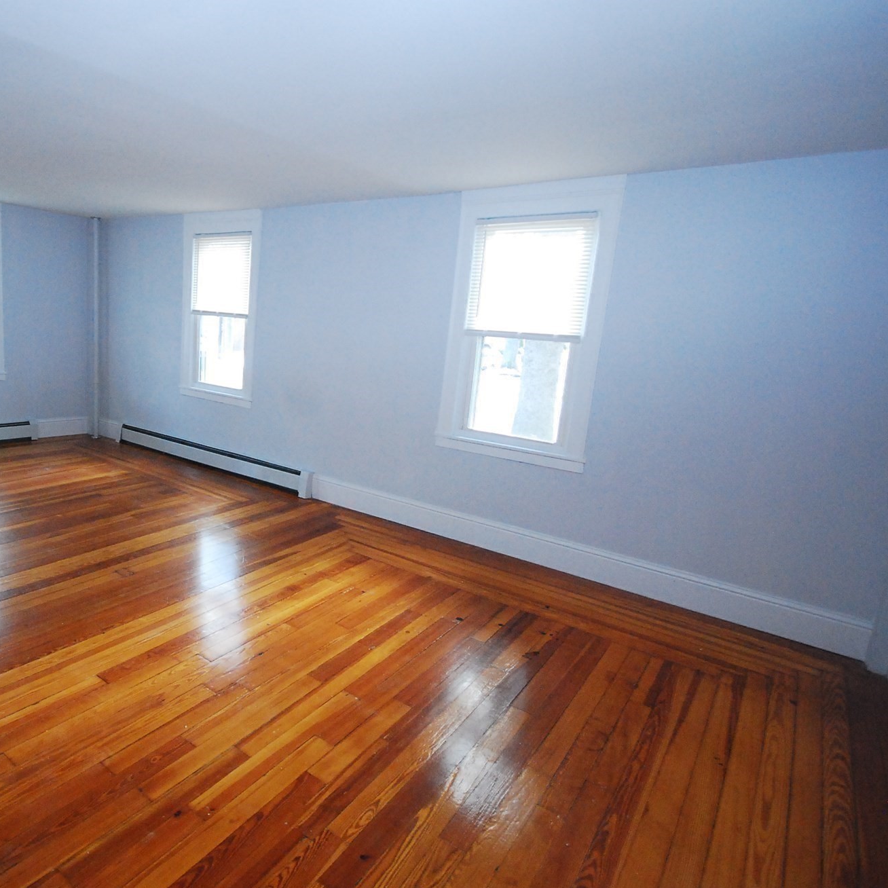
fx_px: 580
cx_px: 301
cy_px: 423
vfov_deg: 74.8
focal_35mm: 20
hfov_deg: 72.7
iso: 1600
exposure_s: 1/50
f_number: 4
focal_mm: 10
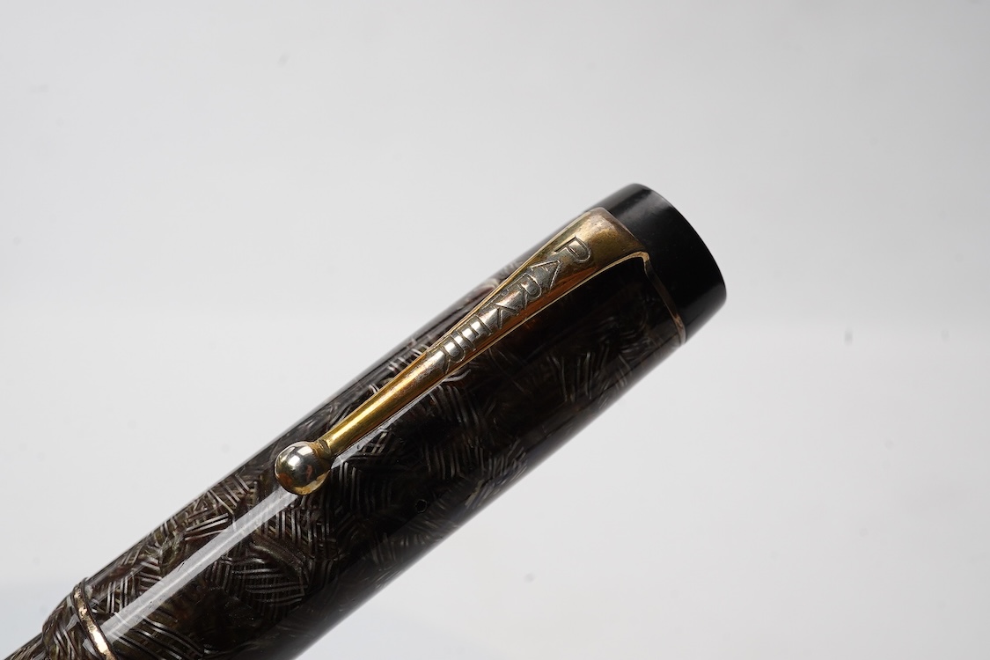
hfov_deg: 43.6
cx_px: 495
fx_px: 1237
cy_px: 330
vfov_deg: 29.9
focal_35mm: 45
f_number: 22
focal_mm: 30
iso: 400
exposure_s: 1/100
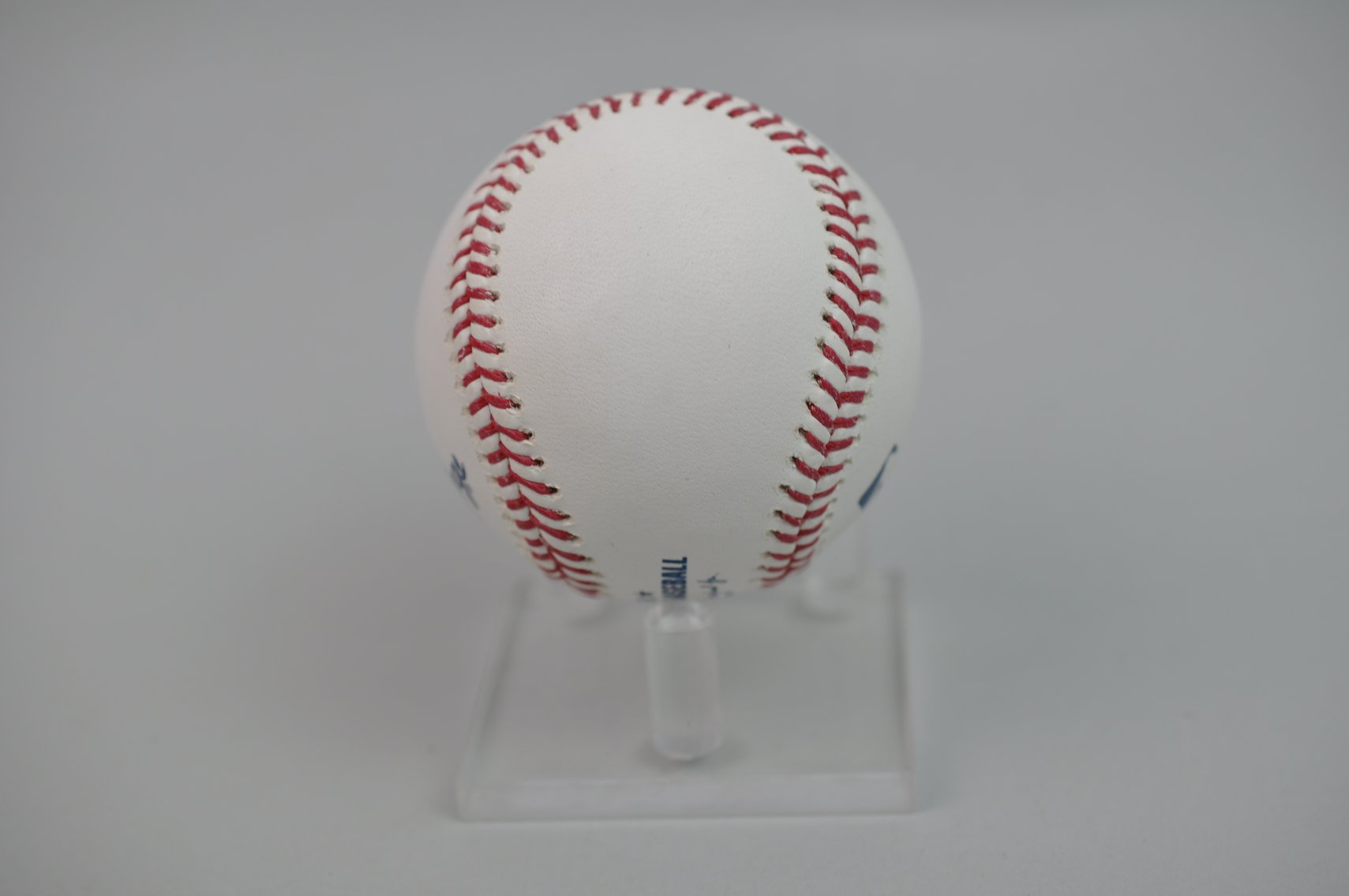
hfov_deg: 33.4
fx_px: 2246
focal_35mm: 60
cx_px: 674
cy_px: 448
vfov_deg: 22.6
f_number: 4.5
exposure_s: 1/80
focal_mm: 40
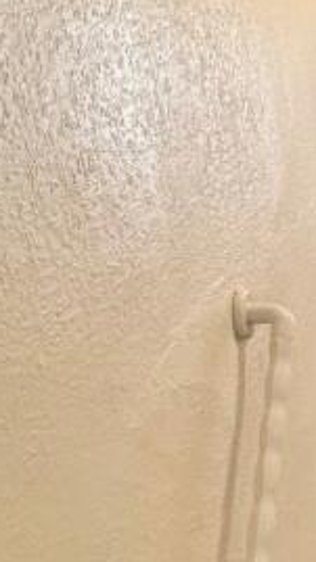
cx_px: 793
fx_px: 865
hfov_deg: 13.6
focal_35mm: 58
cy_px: 297
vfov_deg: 36.0
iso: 200
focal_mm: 2.22
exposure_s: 1/100
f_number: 2.2
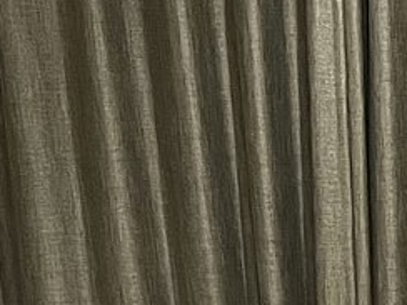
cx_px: 717
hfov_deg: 11.3
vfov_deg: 8.5
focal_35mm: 164
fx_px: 1928
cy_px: 628
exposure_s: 1/60
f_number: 1.6
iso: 200
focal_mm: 5.1
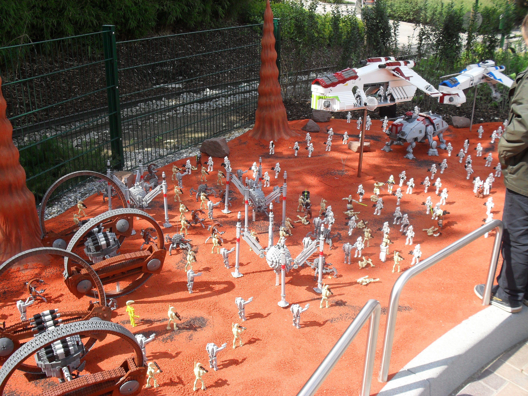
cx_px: 264
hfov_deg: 52.6
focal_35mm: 35
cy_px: 198
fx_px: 534
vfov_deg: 40.7
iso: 100
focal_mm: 6.3
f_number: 8.4
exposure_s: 1/90
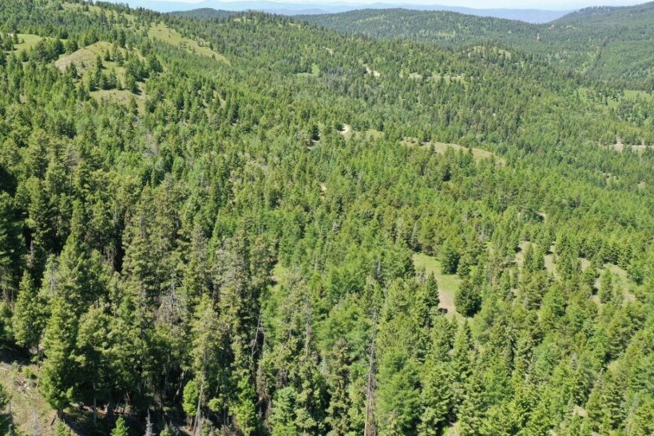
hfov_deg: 53.9
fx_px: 636
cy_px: 166
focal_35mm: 35
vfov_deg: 37.6
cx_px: 250
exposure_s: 1/240
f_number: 5
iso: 100
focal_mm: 10.26
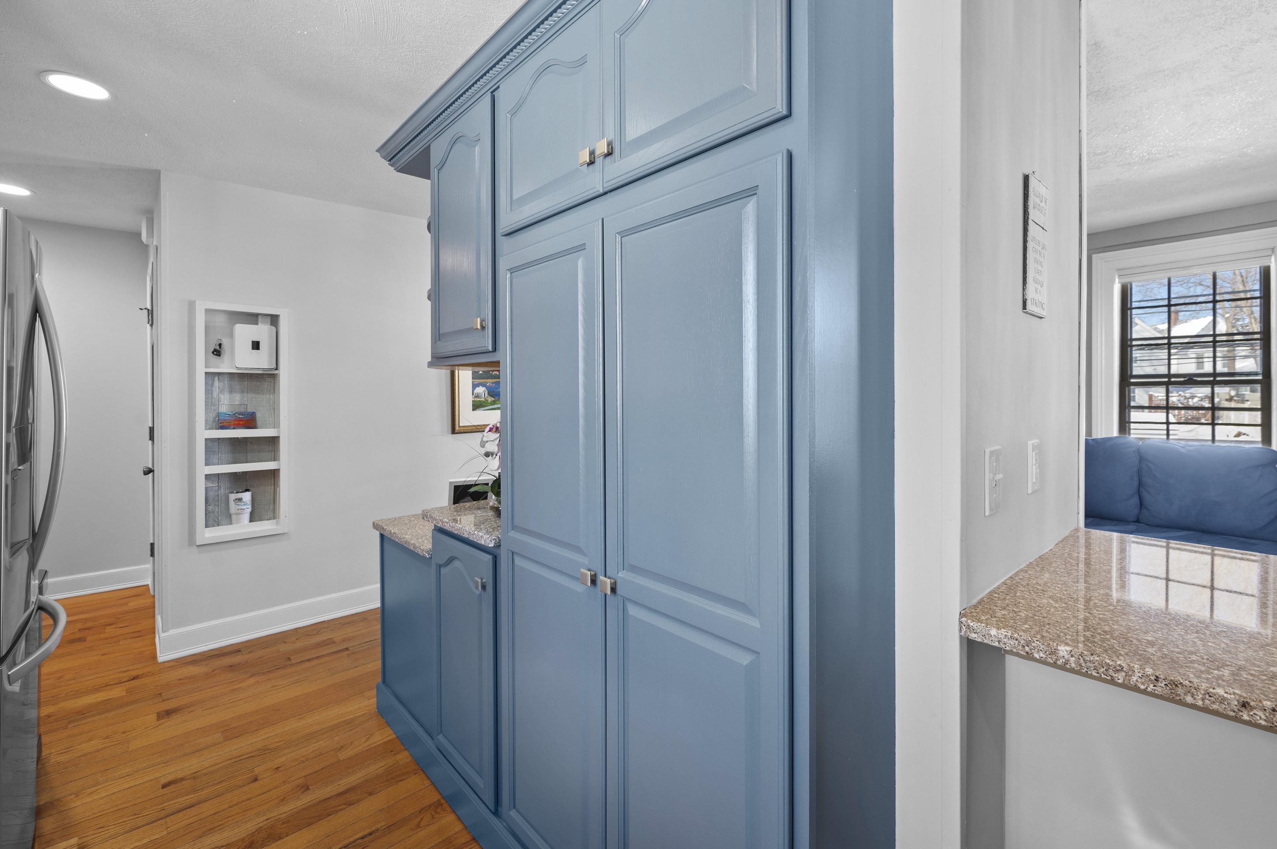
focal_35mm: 16
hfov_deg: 96.7
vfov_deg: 73.6
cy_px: 409
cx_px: 609
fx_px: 567
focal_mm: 15
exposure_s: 1.6
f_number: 7.1
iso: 250
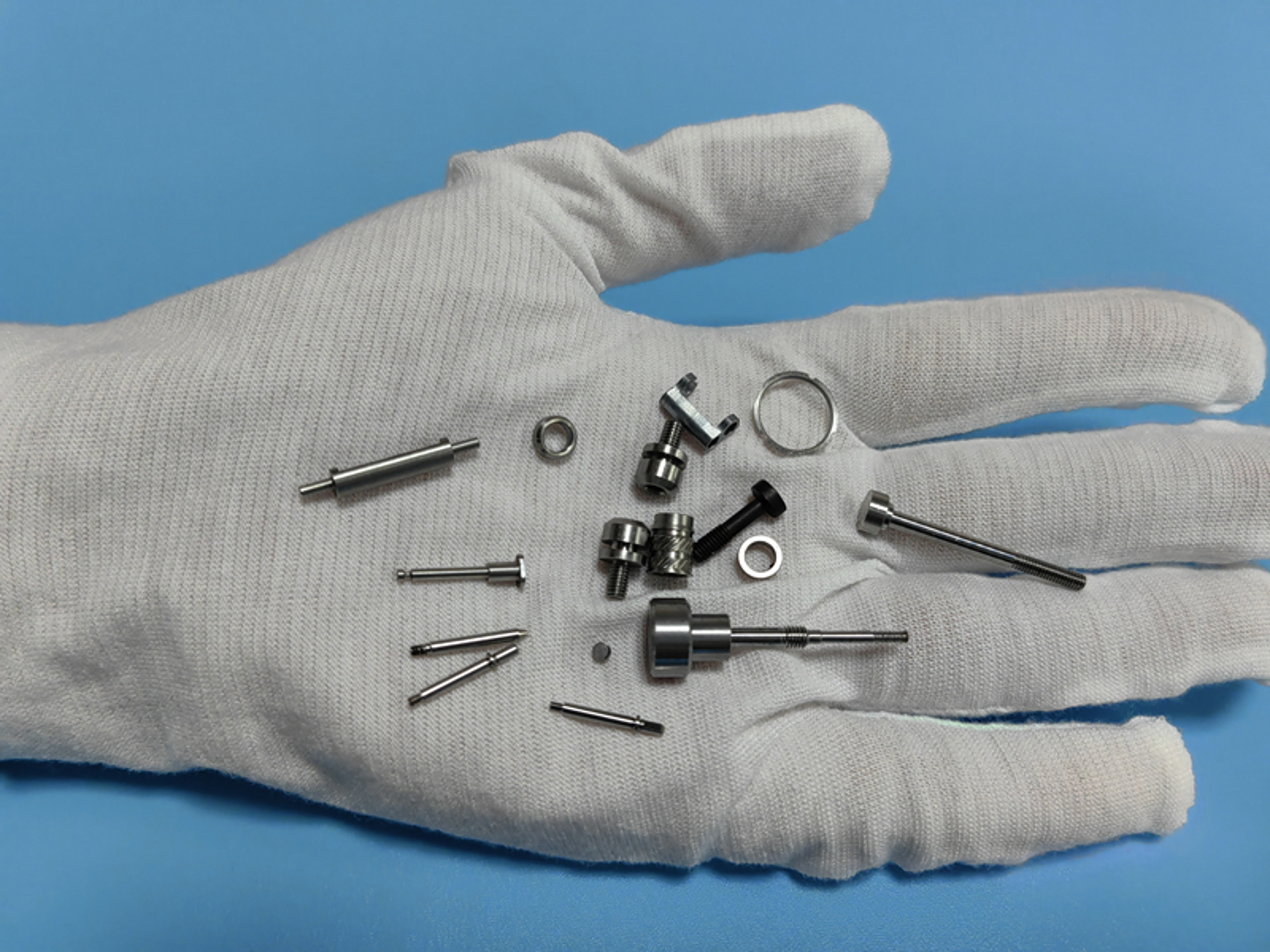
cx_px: 635
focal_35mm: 27
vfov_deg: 51.4
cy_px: 476
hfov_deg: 65.3
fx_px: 991
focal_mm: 5.54
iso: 800
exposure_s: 1/300
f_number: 1.8
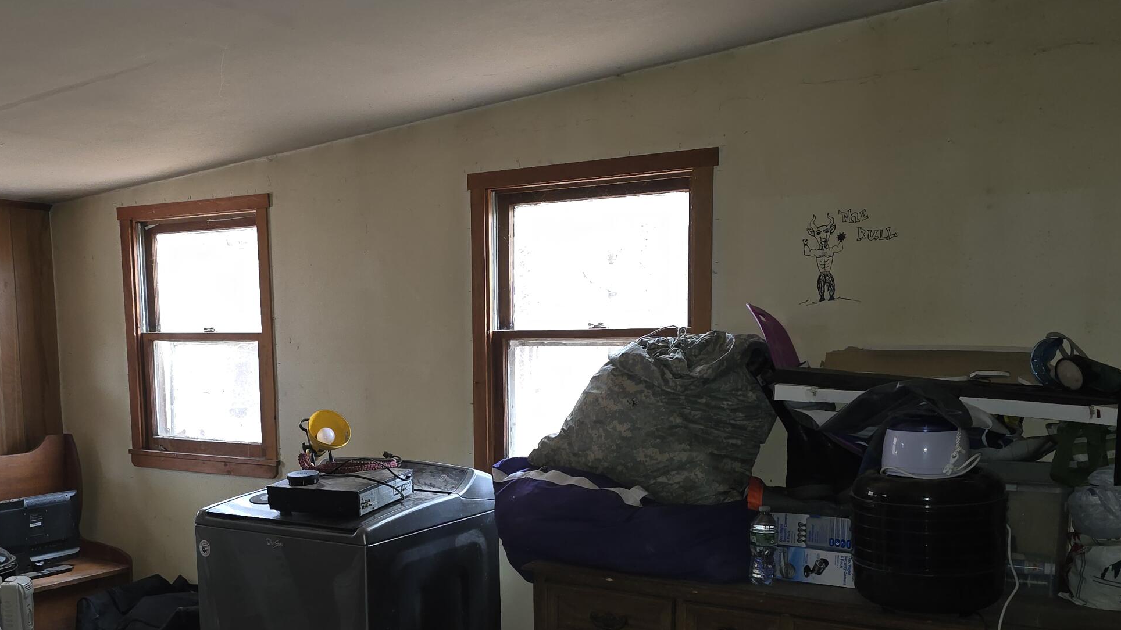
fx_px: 1159
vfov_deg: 30.0
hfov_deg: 50.9
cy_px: 467
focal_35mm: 39
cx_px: 399
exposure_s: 1/24
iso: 160
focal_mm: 6.3
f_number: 1.7
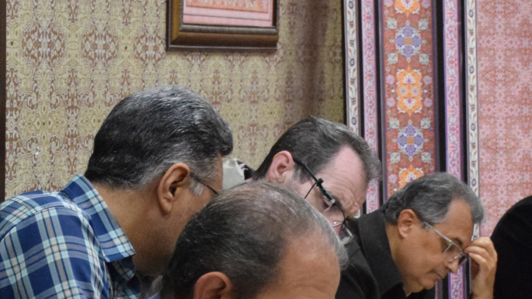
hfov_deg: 12.5
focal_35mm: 172
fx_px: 2427
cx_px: 321
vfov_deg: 6.9
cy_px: 503
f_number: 4
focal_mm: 32
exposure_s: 1/125
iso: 3200
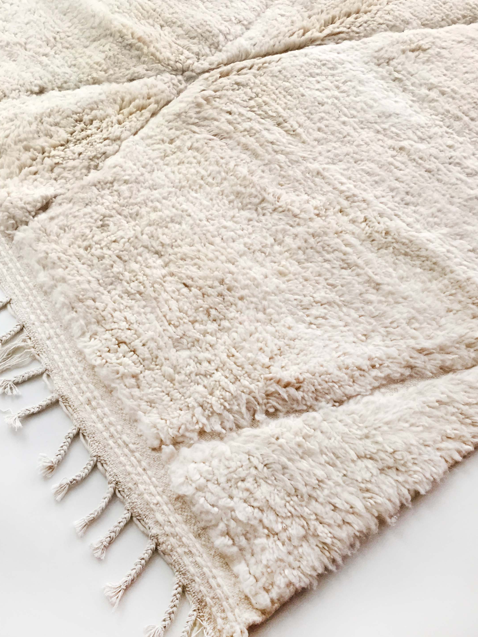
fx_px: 608
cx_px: 223
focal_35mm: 33
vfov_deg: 55.3
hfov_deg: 42.9
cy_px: 297
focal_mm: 4.15
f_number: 2.2
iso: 64
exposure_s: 1/33
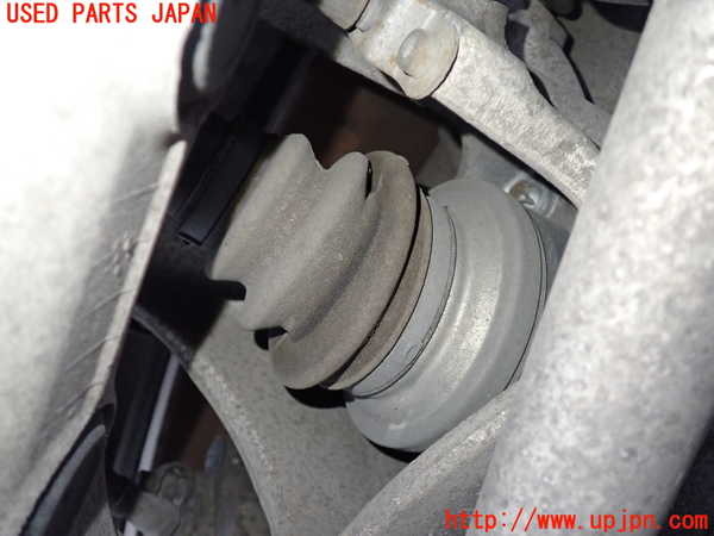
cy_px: 268
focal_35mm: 30
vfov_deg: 46.8
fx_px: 619
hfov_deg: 60.0
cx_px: 357
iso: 400
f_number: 2.3
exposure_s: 1/30
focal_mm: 5.4
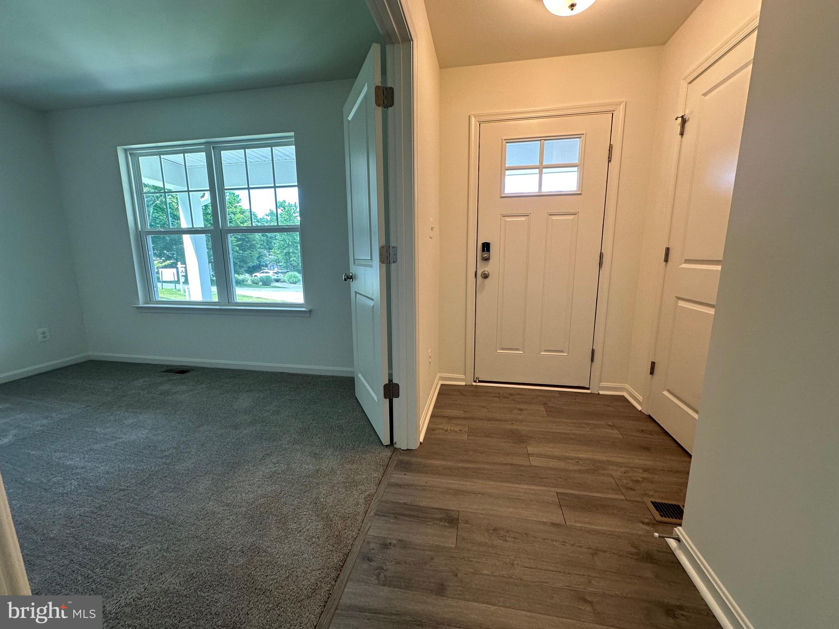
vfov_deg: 85.7
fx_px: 339
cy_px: 314
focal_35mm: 14
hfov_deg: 102.1
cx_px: 420
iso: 125
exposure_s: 1/120
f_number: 2.2
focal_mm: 2.22
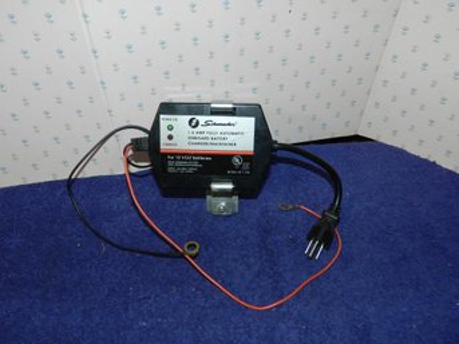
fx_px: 331
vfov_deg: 54.9
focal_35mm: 25
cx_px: 230
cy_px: 172
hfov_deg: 69.4
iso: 200
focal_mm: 4.5
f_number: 3.5
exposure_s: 1/30
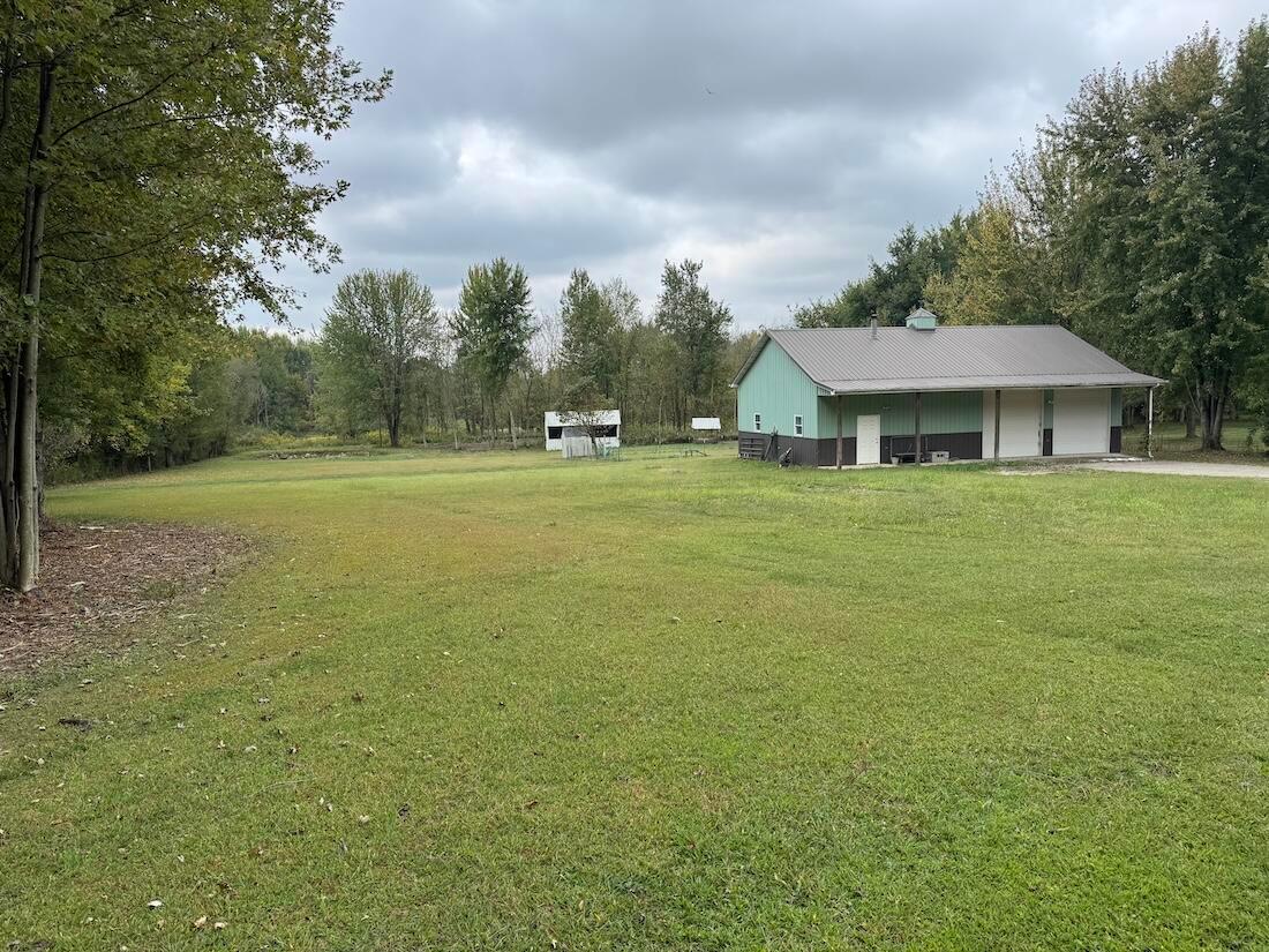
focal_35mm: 24
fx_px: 880
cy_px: 476
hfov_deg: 71.6
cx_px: 634
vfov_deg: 56.8
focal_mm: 6.76
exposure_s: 1/1818
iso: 80
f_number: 1.78
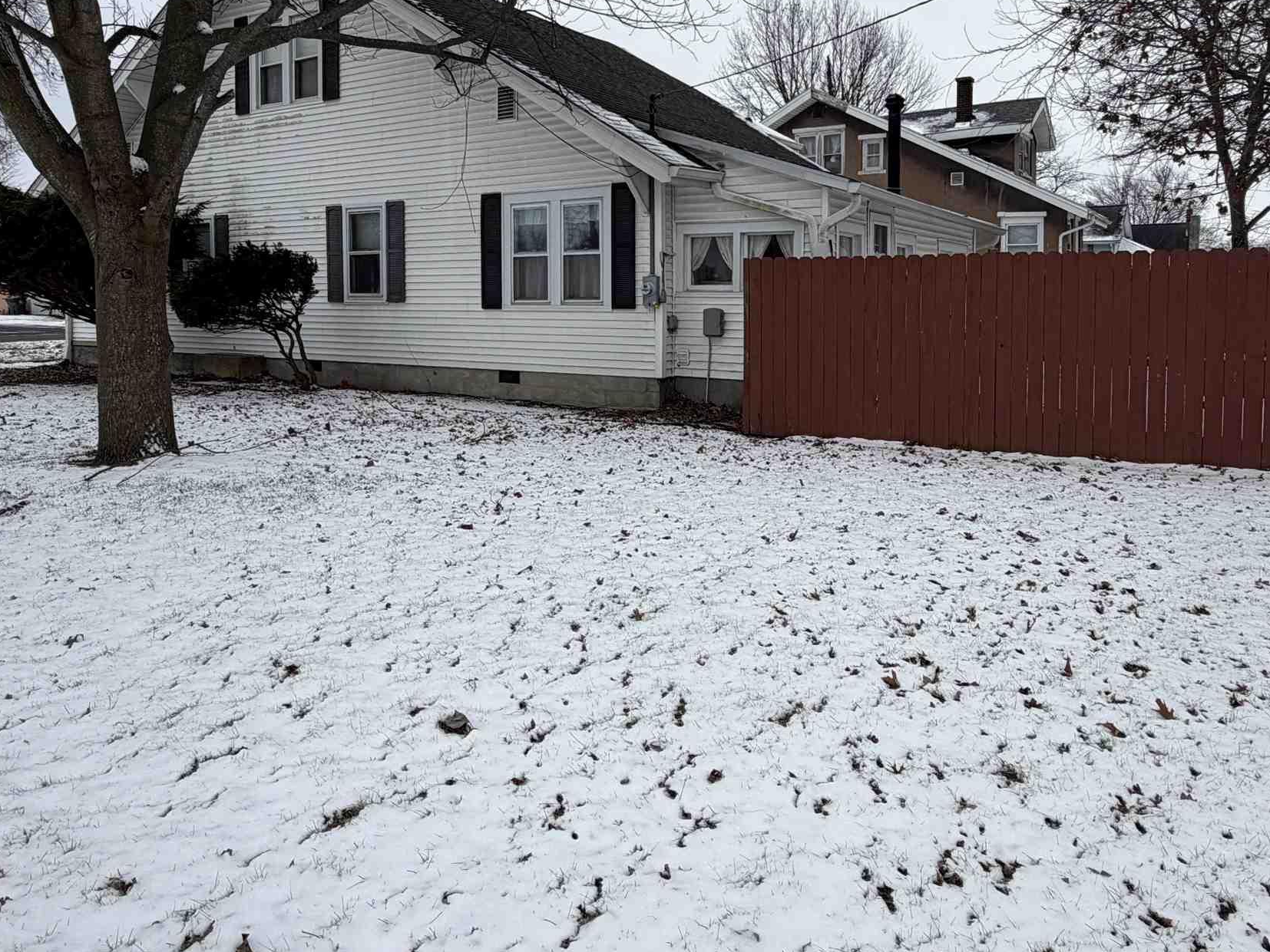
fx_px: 954
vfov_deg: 52.4
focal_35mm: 26
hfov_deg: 67.1
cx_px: 696
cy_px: 346
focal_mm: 2.22
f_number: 2.2
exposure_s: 1/770
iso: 25
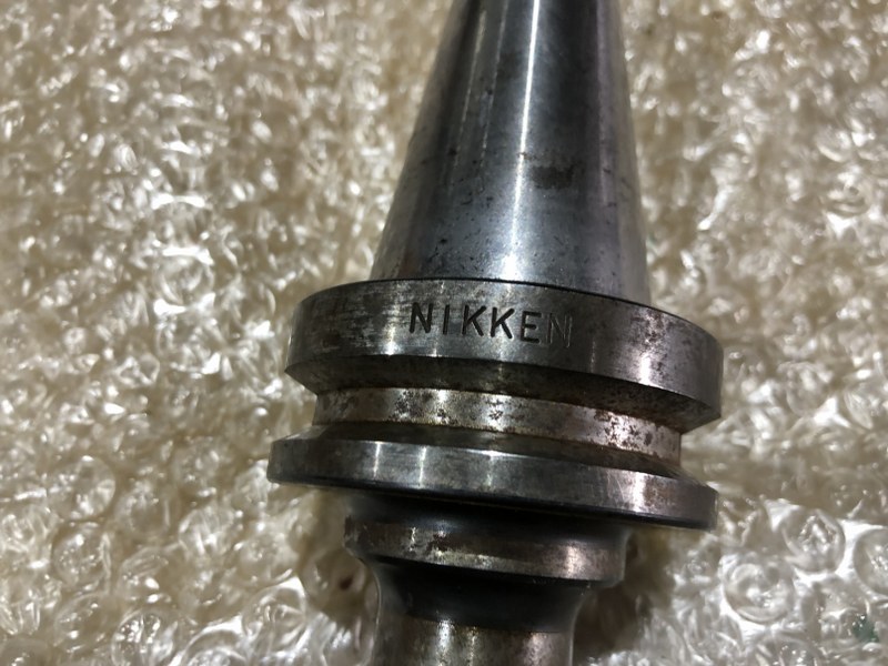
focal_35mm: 28
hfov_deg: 63.4
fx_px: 718
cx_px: 444
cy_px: 333
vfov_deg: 49.7
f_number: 1.8
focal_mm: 4
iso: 50
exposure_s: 1/15
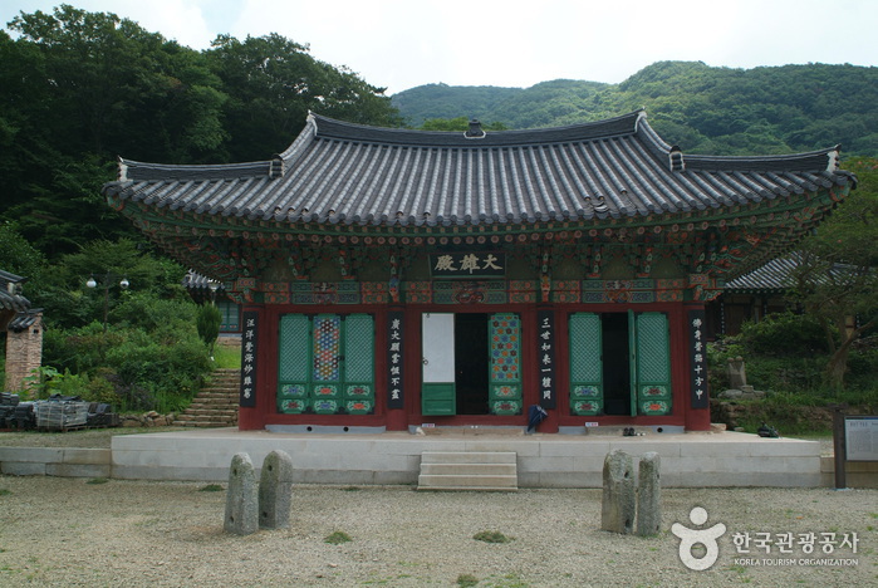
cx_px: 439
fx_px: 733
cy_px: 294
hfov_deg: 61.9
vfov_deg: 43.7
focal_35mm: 30
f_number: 6.7
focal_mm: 20
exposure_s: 1/180
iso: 100
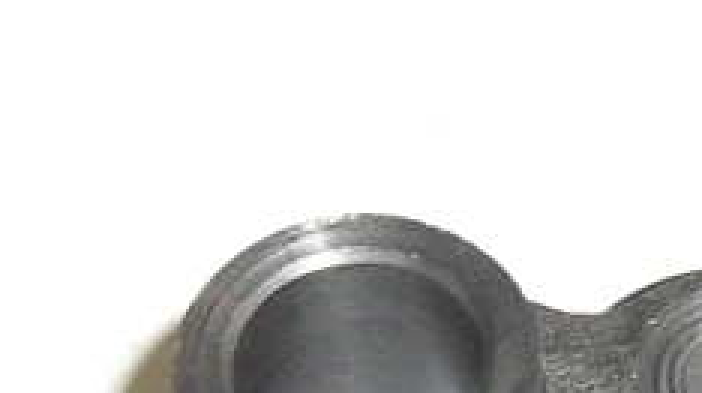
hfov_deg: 24.2
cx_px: 694
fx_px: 1562
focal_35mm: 84
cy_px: 524
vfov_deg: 13.8
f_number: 8.4
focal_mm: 6.3
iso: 400
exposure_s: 1/45
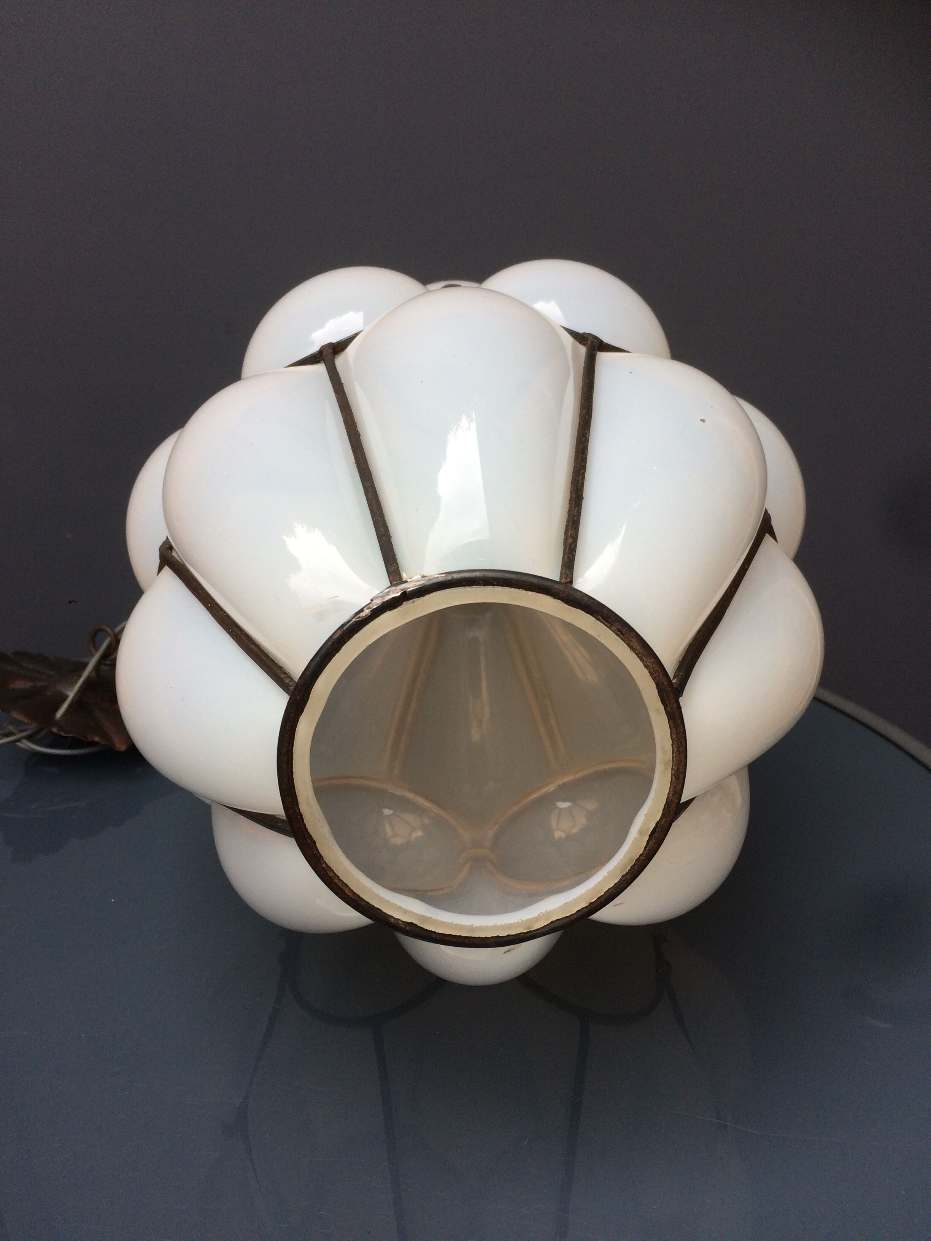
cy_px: 620
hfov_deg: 48.2
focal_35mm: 29
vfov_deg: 61.7
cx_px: 466
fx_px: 1040
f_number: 2.2
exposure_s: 1/451
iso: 32
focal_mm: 4.15
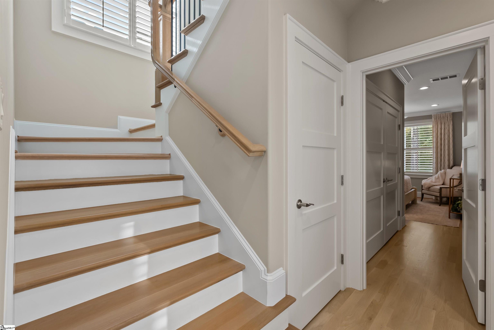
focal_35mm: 16
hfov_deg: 96.7
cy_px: 165
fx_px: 220
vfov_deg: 73.8
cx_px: 247
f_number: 8
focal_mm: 16
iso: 250
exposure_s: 1/13
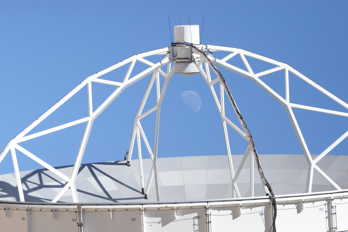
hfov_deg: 6.9
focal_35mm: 300
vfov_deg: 4.6
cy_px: 116
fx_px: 2898
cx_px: 174
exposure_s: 1/2500
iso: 1600
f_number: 16
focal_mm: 300
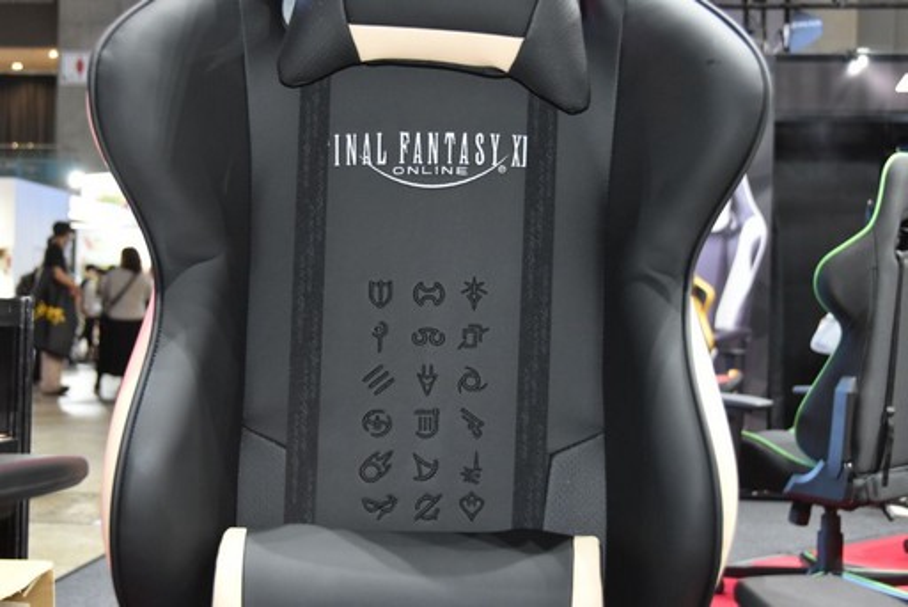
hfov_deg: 42.3
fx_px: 1173
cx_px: 454
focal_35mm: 46
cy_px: 304
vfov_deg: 29.0
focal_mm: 31
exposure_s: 1/60
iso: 1800
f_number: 4
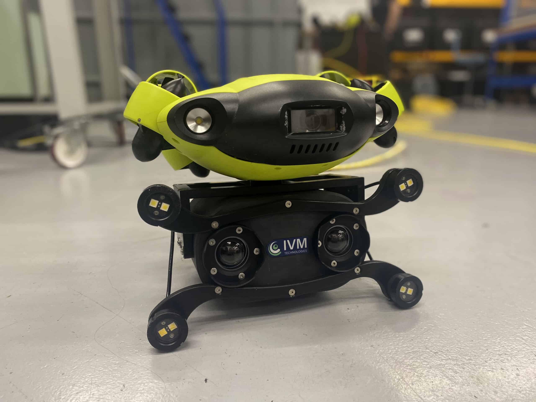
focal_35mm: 26
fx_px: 403
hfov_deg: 67.3
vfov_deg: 53.1
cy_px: 201
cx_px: 268
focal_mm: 4.2
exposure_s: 1/50
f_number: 1.8
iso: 100
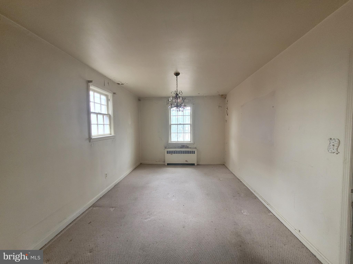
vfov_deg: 89.9
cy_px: 132
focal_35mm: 13
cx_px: 176
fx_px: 133
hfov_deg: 106.2
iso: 320
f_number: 2.2
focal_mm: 1.74
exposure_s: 1/30
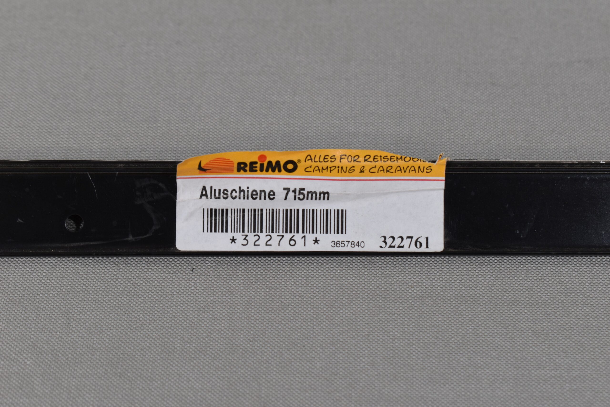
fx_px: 1398
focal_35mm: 82
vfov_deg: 16.6
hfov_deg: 24.6
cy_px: 204
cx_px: 305
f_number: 8
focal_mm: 55
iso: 400
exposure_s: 1/60
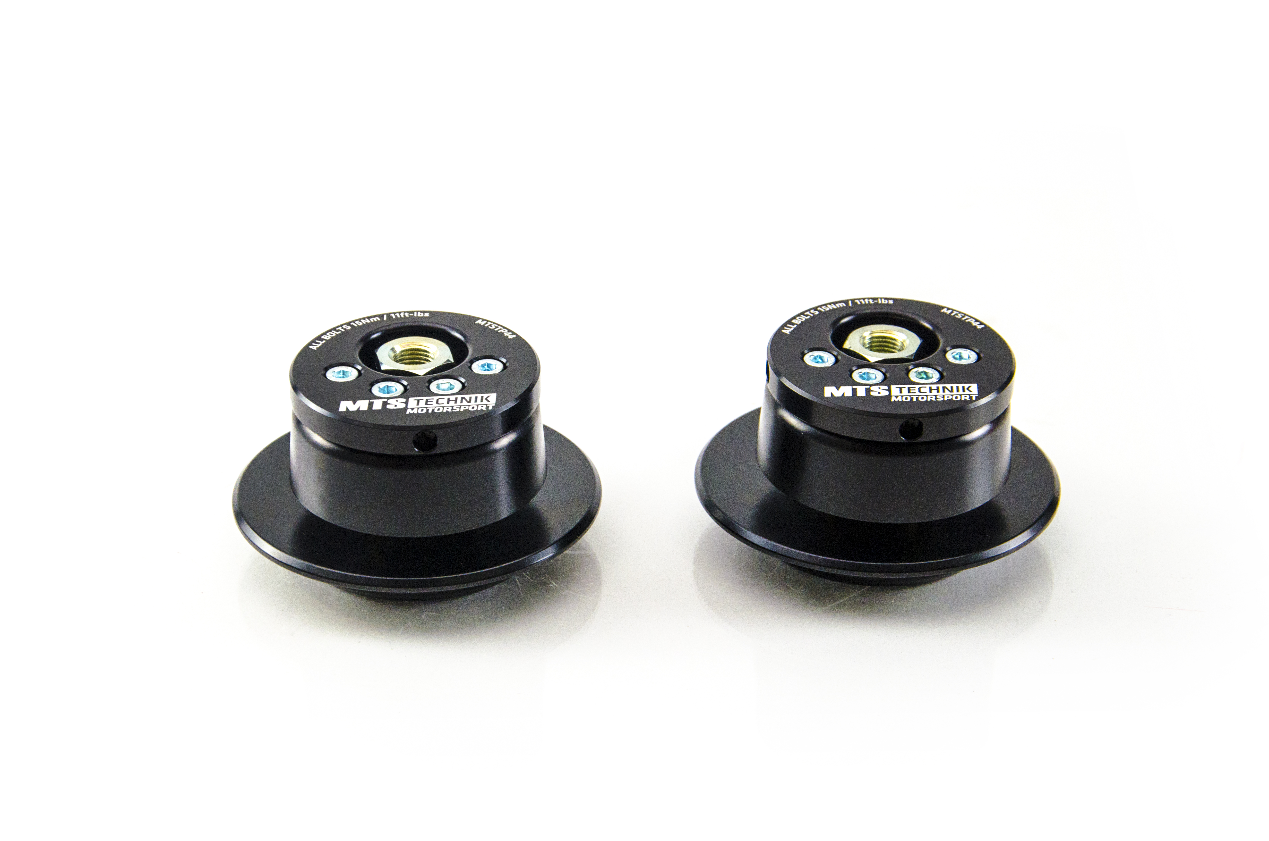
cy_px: 420
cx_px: 634
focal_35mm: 93
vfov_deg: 14.6
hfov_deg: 22.0
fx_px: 3271
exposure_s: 1/125
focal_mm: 62
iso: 400
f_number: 5.6
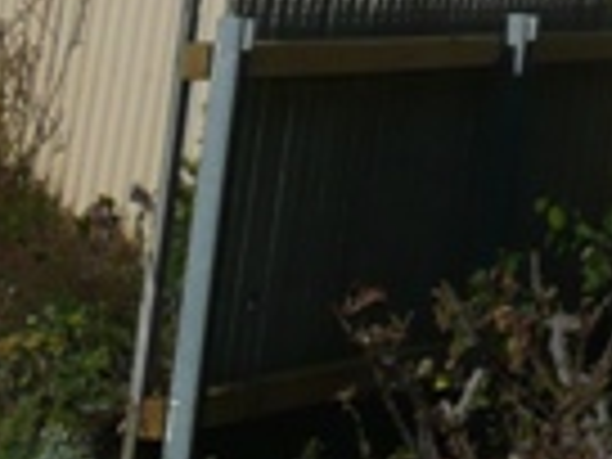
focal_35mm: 253
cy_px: -495
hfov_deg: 7.2
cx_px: 1674
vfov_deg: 5.7
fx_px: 4473
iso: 100
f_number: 10
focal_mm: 7
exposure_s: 1/400
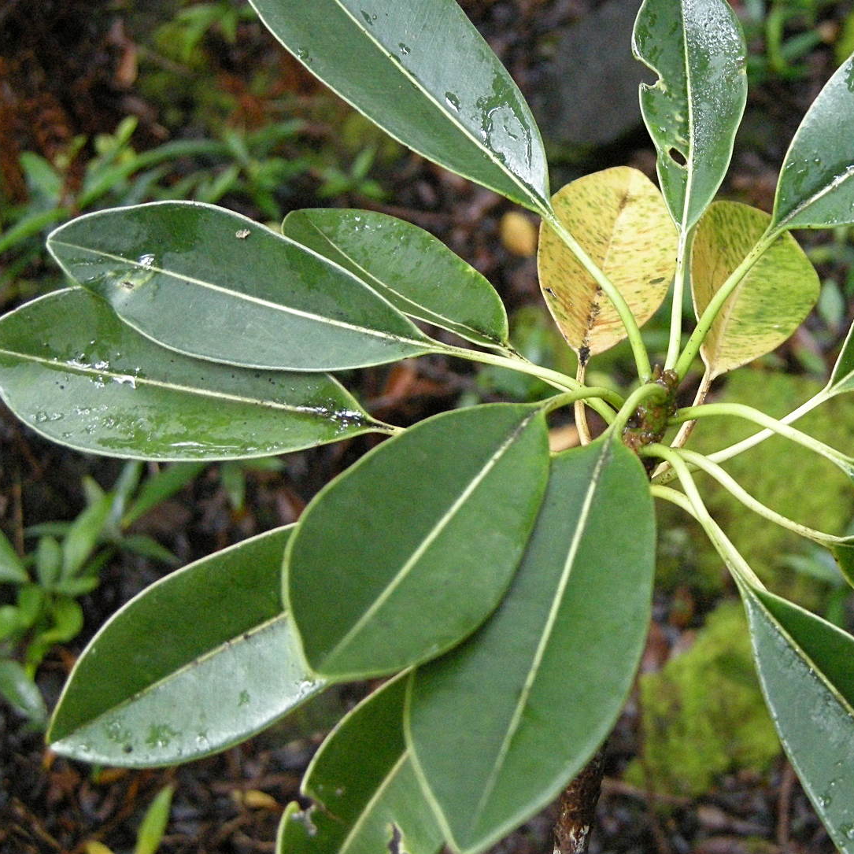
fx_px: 1591
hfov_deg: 29.5
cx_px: 656
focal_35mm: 57
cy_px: 414
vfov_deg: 30.0
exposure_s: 1/49
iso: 400
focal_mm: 7.5
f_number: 2.7
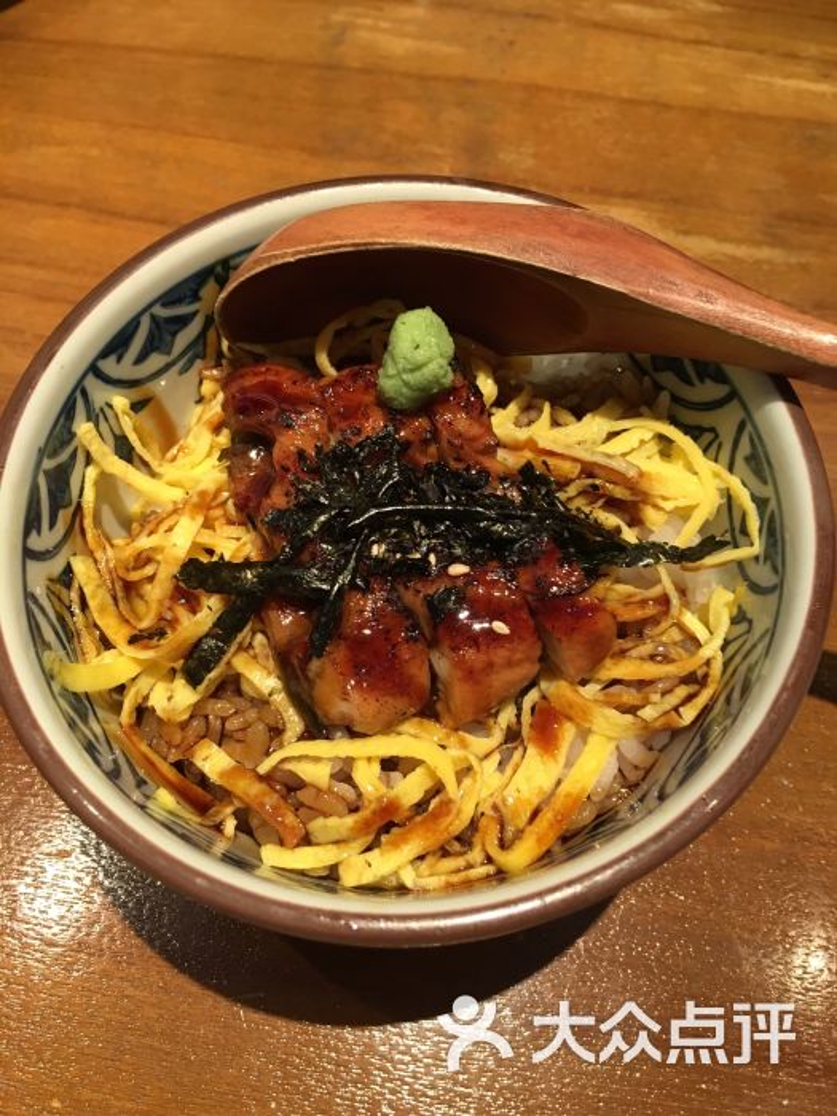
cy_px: 558
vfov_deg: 61.7
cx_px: 418
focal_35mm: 29
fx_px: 935
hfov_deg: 48.2
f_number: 2.2
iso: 100
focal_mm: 4.15
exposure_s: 1/33
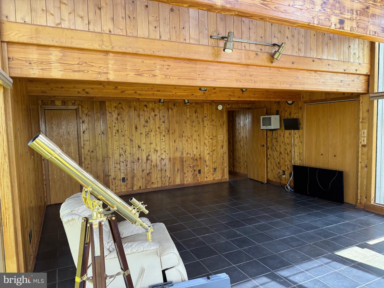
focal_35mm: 24
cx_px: 192
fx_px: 266
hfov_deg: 71.6
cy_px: 144
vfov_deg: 56.8
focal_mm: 6.76
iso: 200
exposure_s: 1/111
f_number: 1.78
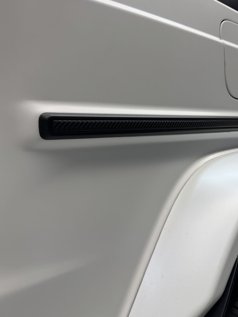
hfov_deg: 45.1
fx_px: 284
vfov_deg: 58.3
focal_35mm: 31
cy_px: 149
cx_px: 147
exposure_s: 1/120
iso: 64
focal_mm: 6.76
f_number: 1.78
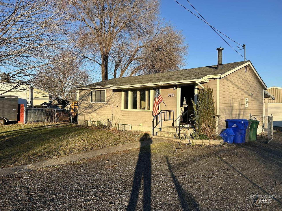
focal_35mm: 26
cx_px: 141
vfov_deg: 53.1
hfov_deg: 67.3
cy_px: 106
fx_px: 212
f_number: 1.5
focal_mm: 5.7
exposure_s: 1/2571
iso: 50
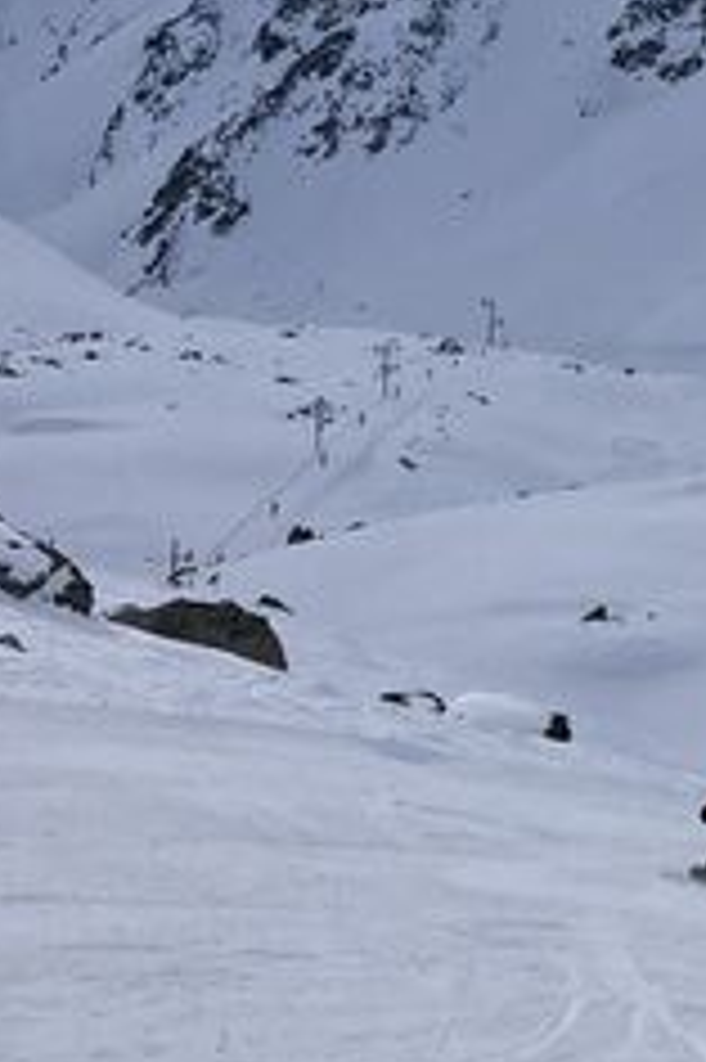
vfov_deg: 17.8
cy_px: -92
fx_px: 3270
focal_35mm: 111
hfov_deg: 12.1
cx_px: 836
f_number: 1.8
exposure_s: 1/4878
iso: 20
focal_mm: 3.99
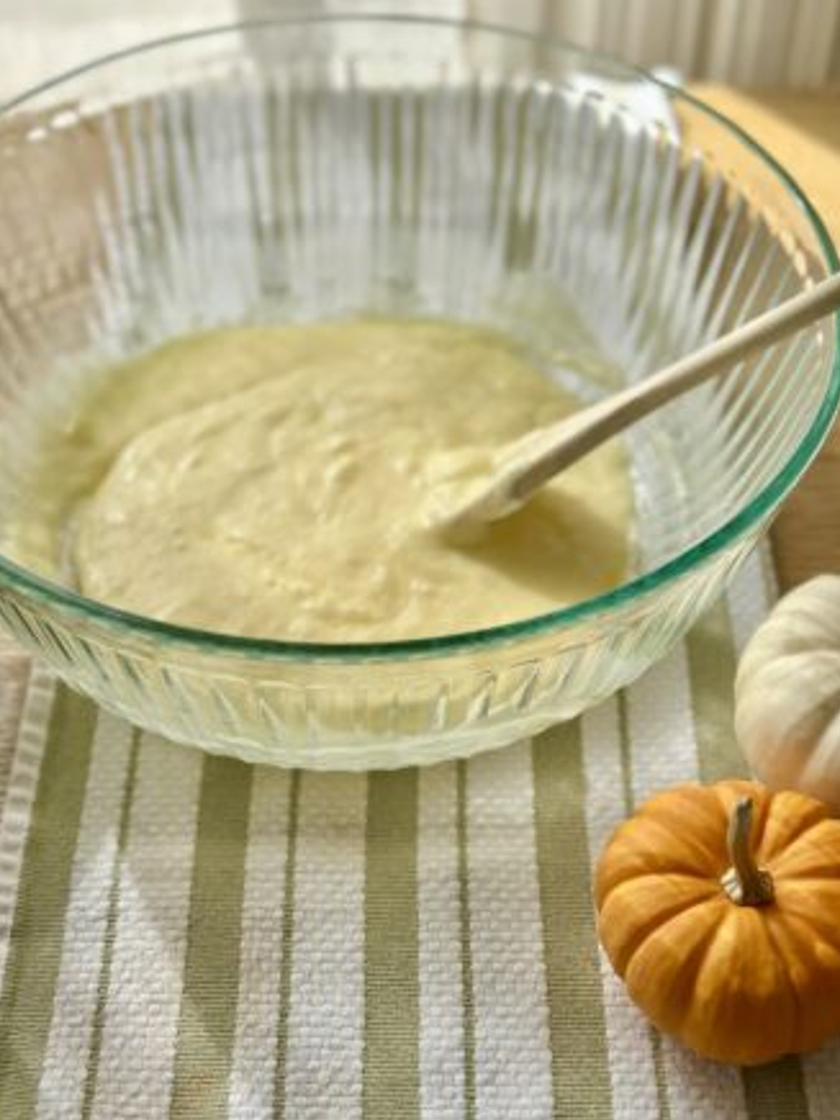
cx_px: 397
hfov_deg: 26.6
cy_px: 539
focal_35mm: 55
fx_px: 1780
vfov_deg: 34.9
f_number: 1.78
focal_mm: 6.86
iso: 80
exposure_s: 1/1565
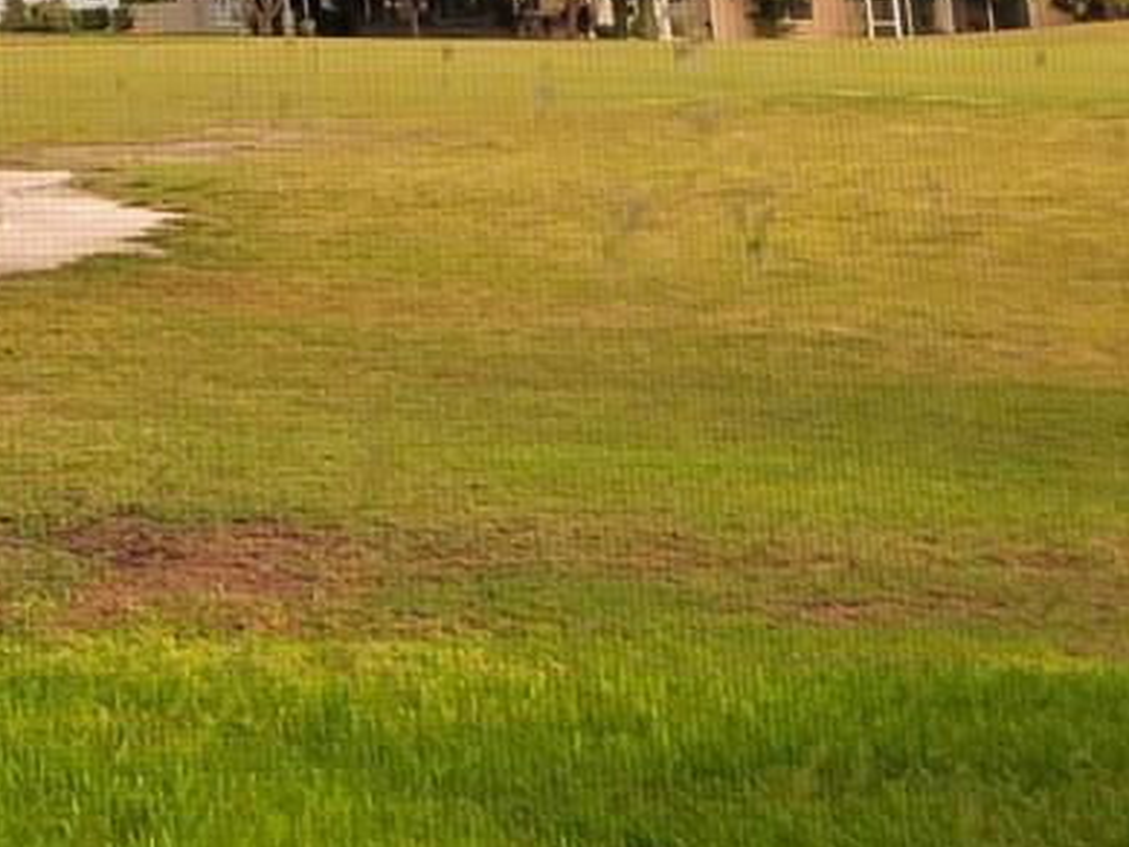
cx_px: -1091
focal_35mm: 107
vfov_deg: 12.8
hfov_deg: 15.1
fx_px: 3491
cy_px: -600
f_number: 1.8
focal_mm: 5.4
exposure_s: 1/120
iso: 250
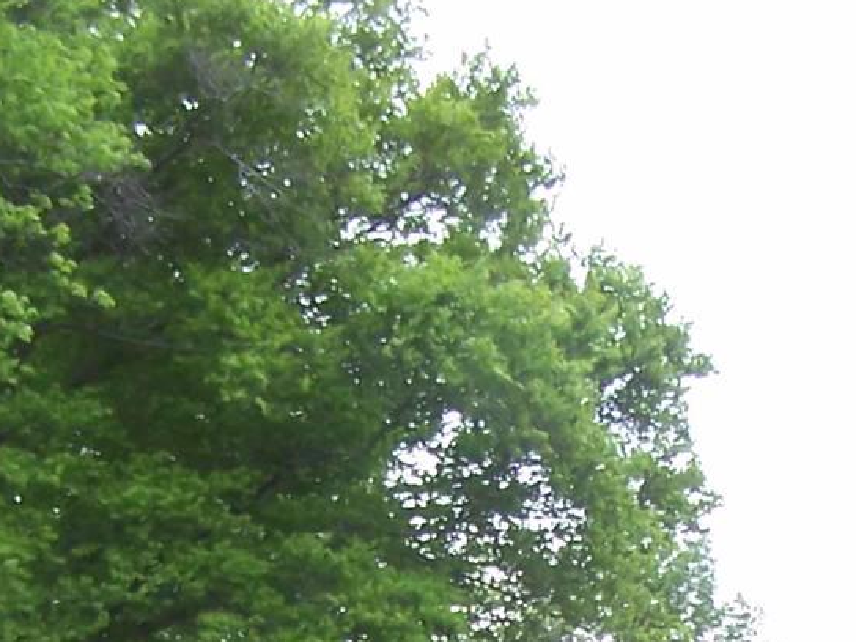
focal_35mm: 143
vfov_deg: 9.9
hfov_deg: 13.7
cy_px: 1128
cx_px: 651
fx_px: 3536
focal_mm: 6.3
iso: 64
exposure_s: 1/200
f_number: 2.8
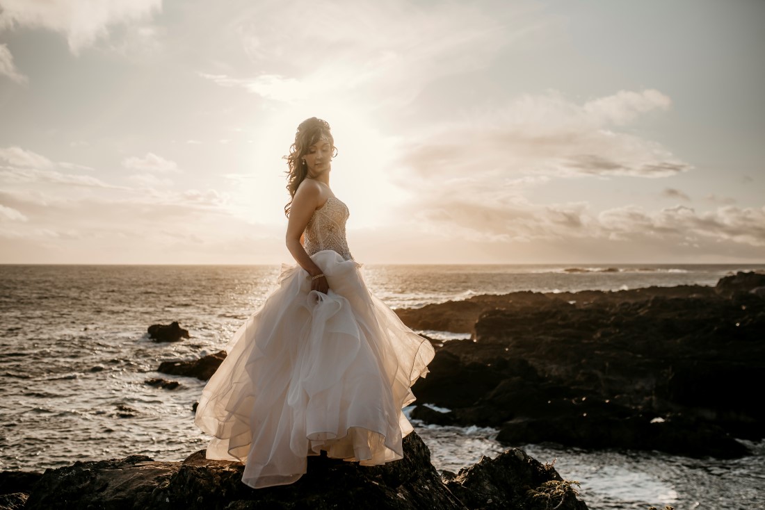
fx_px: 744
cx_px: 382
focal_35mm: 35
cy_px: 255
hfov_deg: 54.4
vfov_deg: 37.9
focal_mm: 35
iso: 50
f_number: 2.5
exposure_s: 1/3200
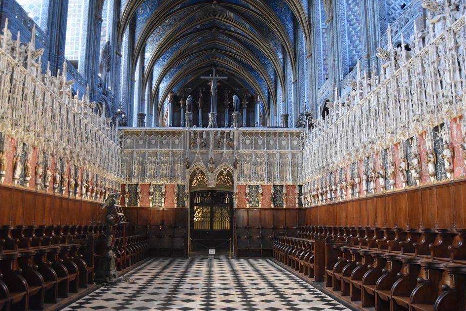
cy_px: 171
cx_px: 214
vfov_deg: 43.6
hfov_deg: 61.8
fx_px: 388
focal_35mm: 30
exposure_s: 1/60
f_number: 3.5
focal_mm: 18
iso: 4000
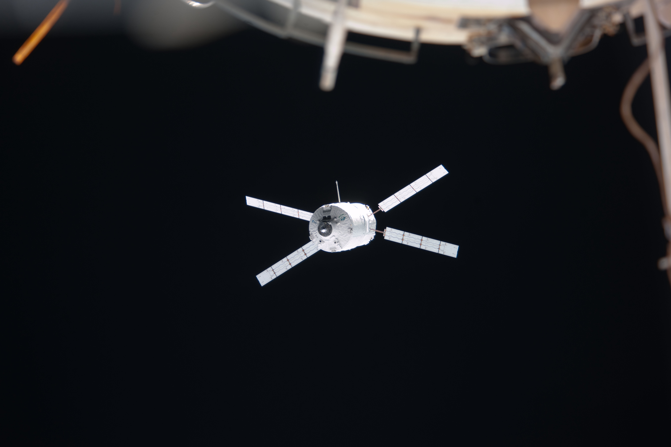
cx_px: 336
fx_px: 2702
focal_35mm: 145
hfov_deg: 14.2
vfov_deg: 9.5
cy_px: 224
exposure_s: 1/200
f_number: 5
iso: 200
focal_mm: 145
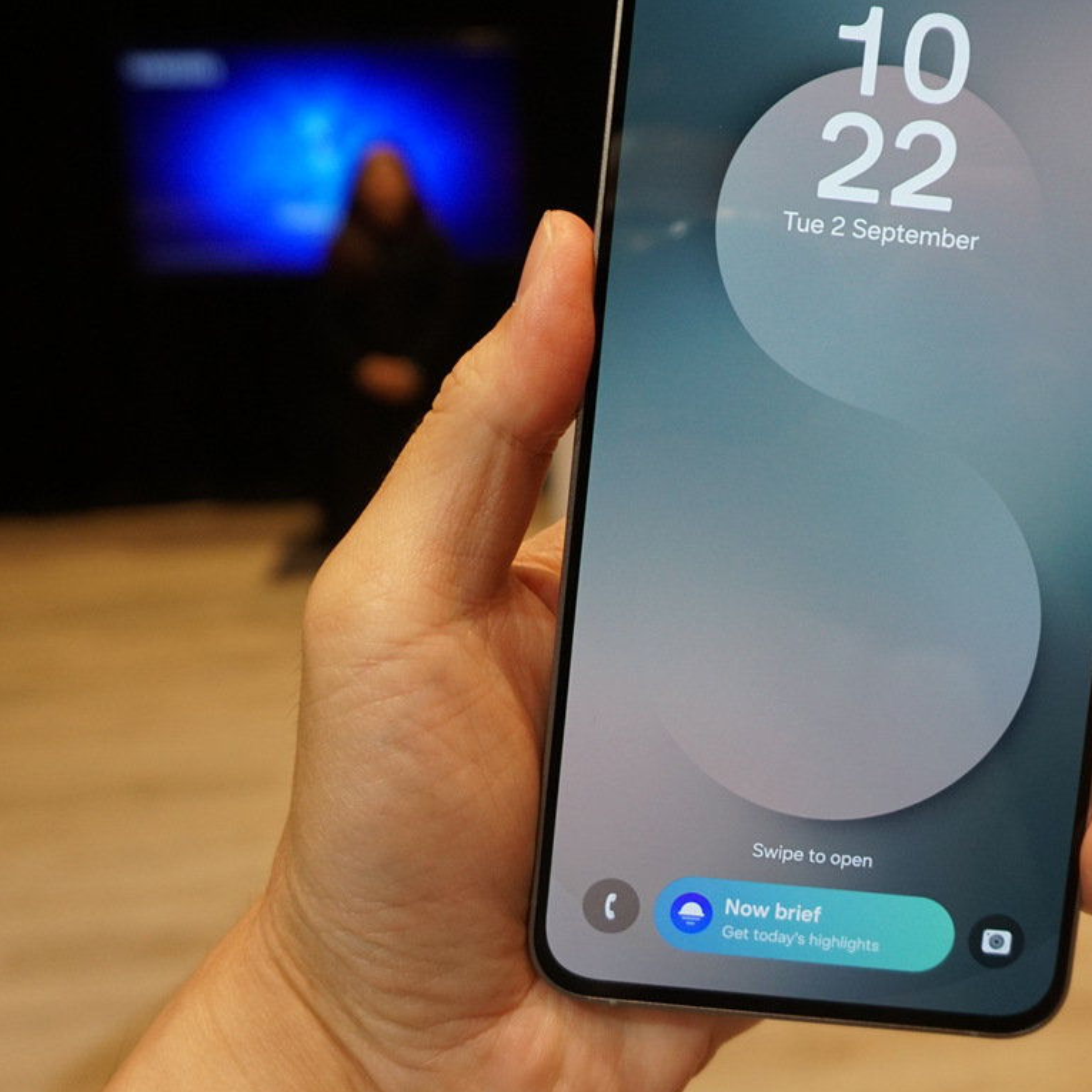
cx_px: 772
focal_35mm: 40
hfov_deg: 41.0
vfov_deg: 41.7
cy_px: 438
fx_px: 1428
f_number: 4
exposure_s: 1/60
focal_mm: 16
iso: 640
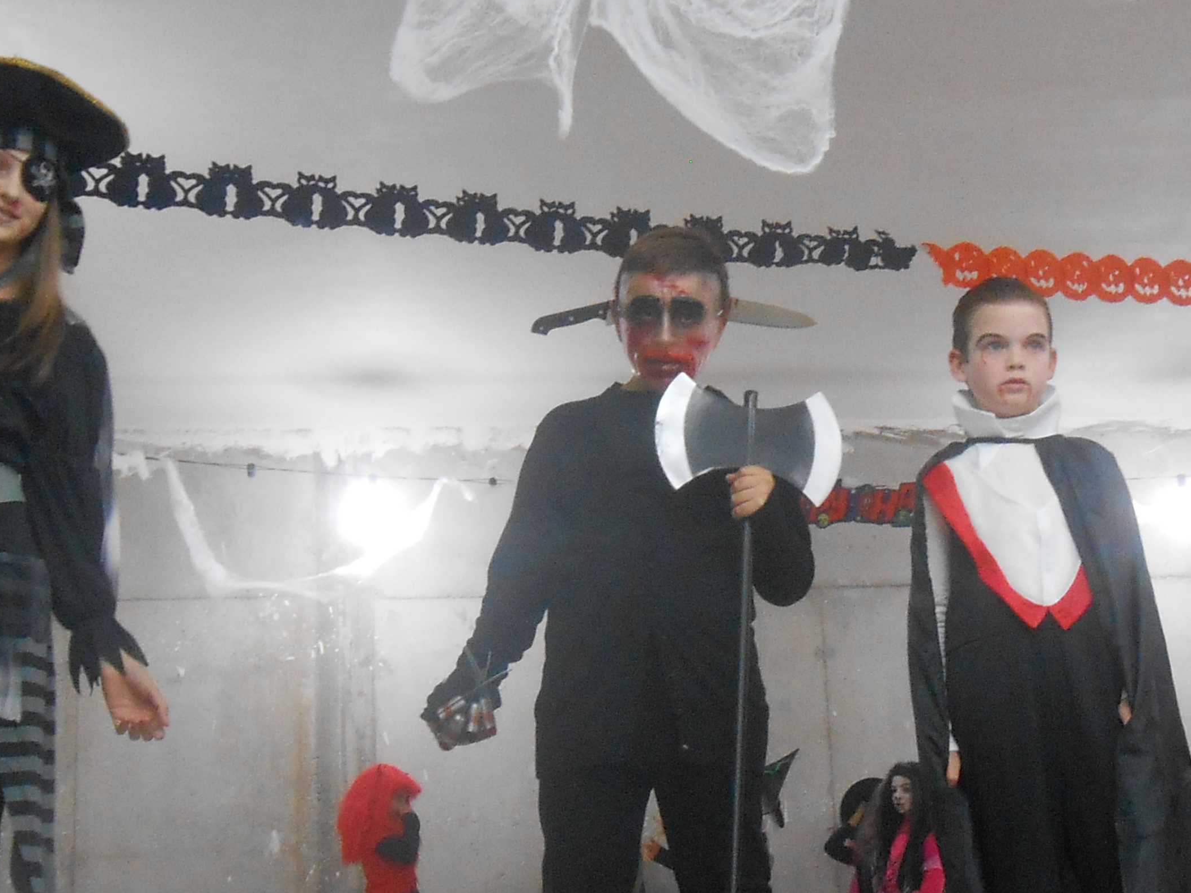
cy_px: 517
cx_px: 774
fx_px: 1961
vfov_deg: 25.6
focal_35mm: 57
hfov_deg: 33.5
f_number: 3.5
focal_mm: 4.6
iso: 400
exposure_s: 1/30
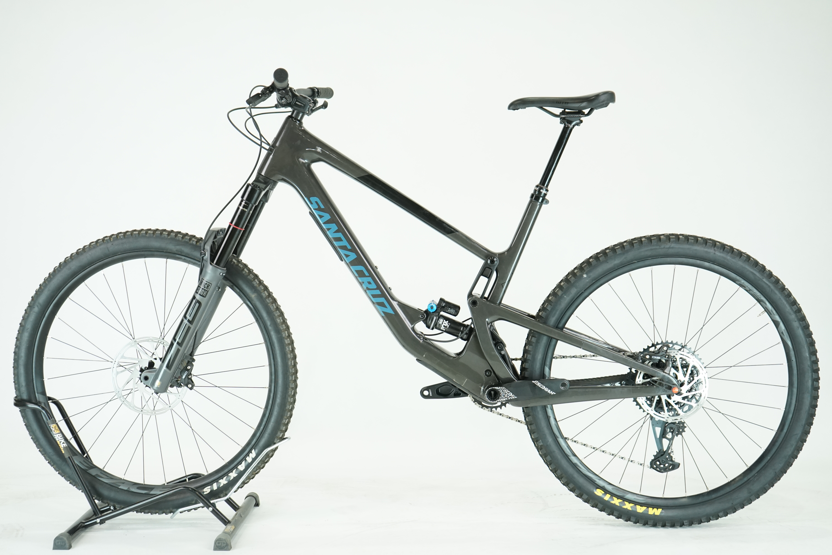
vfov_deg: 27.0
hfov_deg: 39.6
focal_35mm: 50
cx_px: 416
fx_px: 1155
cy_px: 278
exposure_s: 1/200
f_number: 5
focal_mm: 50
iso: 1600
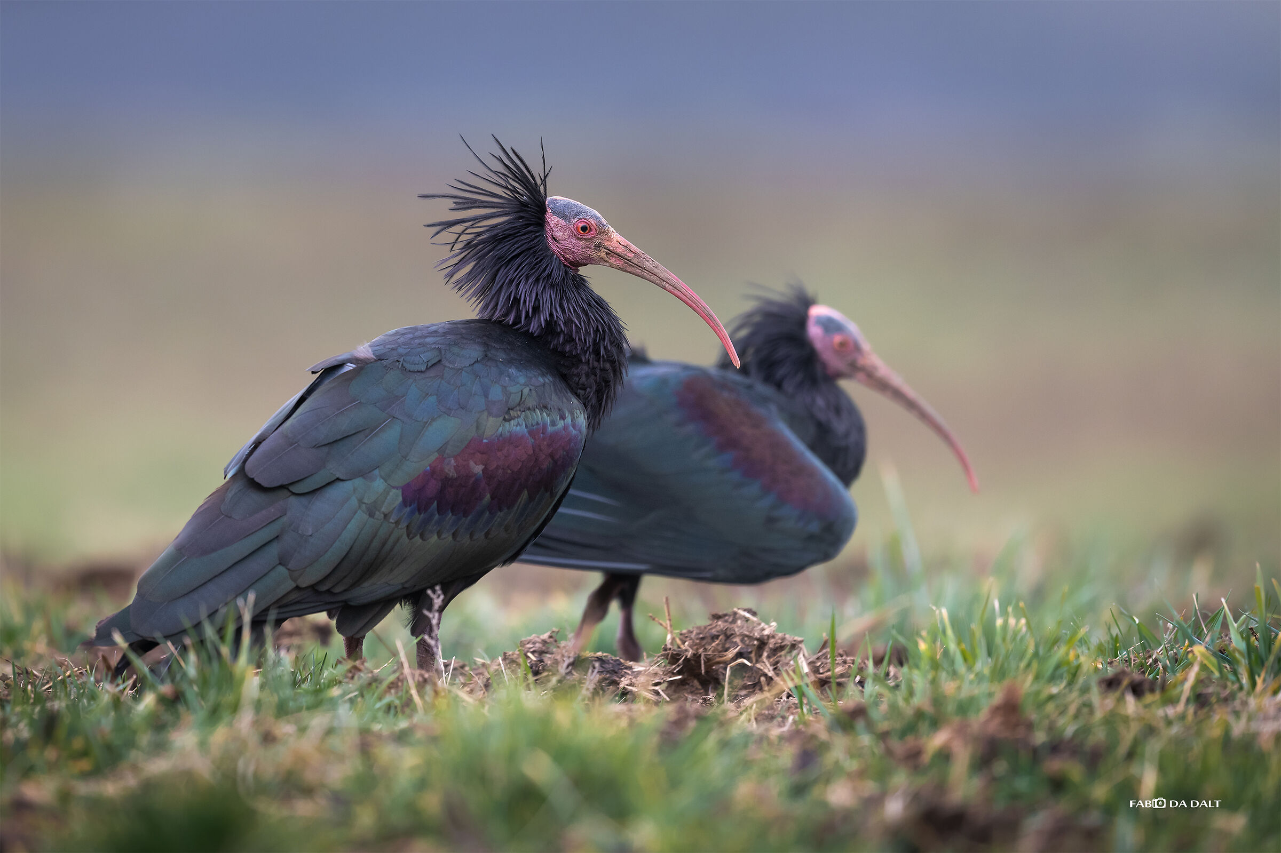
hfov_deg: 4.1
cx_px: 640
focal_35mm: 500
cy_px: 426
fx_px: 17787
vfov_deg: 2.7
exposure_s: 1/500
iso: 560
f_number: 4
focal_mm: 500
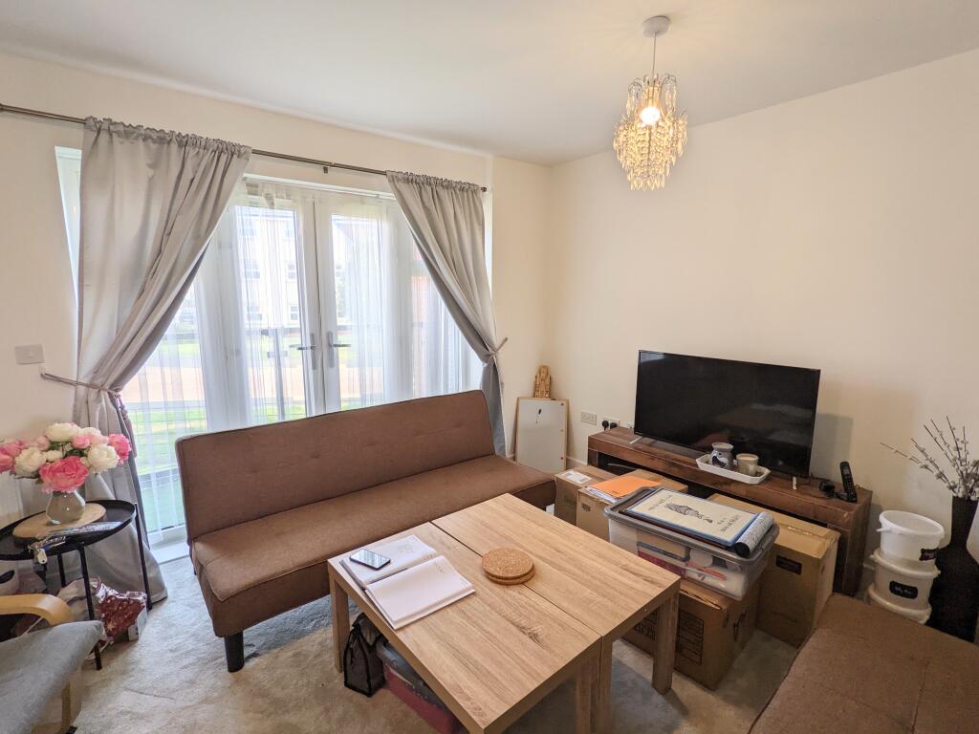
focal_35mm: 16
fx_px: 453
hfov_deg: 94.5
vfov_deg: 78.1
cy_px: 367
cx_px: 490
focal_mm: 2.22
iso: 33
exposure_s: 1/99.5
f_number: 2.2
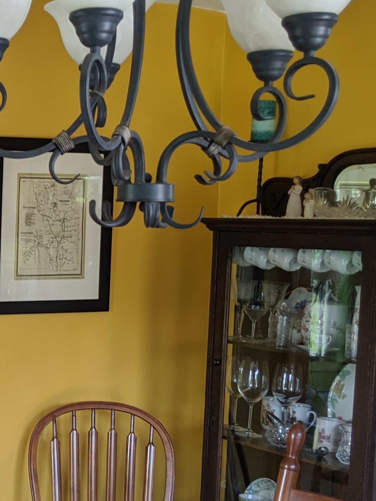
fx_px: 1057
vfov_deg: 26.6
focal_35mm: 73
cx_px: -115
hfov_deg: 18.7
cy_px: 319
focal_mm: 4.44
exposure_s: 1/59.9
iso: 57
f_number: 1.8
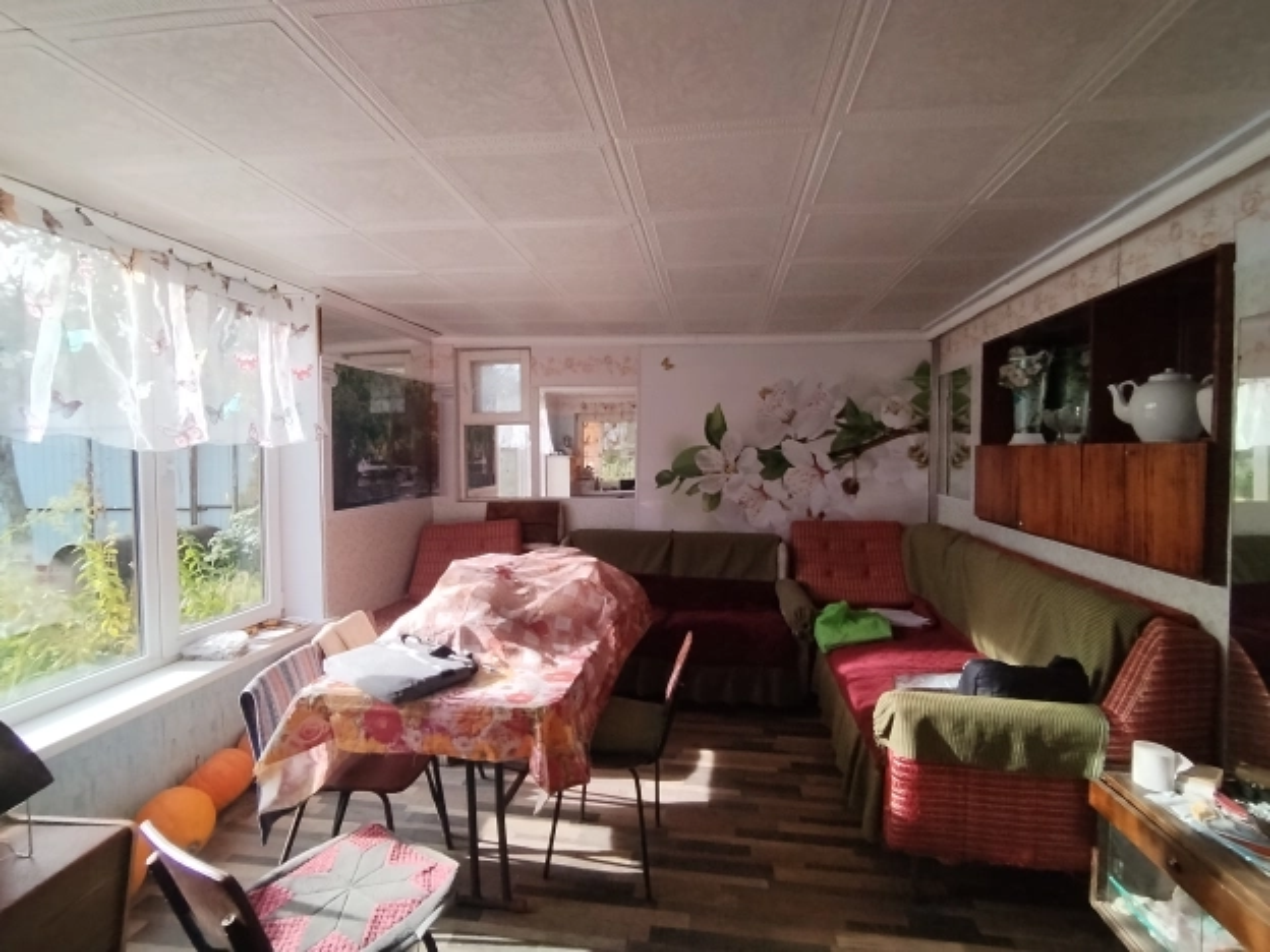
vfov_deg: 74.7
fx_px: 624
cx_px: 635
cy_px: 476
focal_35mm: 17
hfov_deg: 91.0
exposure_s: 1/349
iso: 100
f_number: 2.2
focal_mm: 1.42
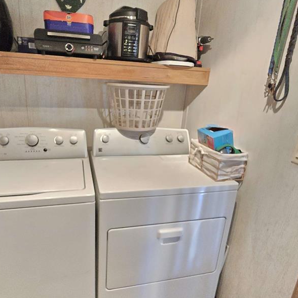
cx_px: 130
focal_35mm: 20
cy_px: 148
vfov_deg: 74.8
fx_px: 195
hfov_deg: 74.5
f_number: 2.2
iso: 1250
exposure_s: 1/60
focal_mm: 2.2
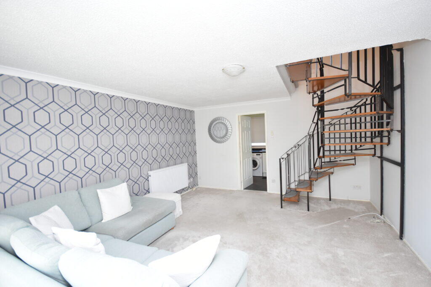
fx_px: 180
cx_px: 216
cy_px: 144
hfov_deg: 100.4
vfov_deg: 77.3
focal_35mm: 15
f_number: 4
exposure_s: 1/60
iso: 1000
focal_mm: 10
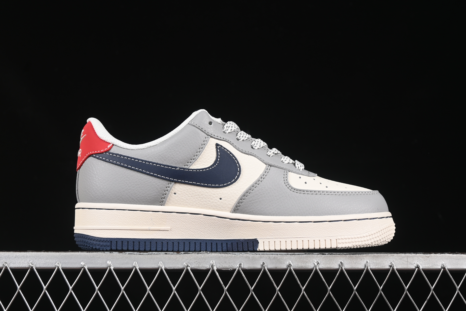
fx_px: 971
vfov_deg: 18.2
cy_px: 156
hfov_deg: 27.0
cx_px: 233
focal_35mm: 75
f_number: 7.1
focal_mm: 50
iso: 160
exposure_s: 1/80
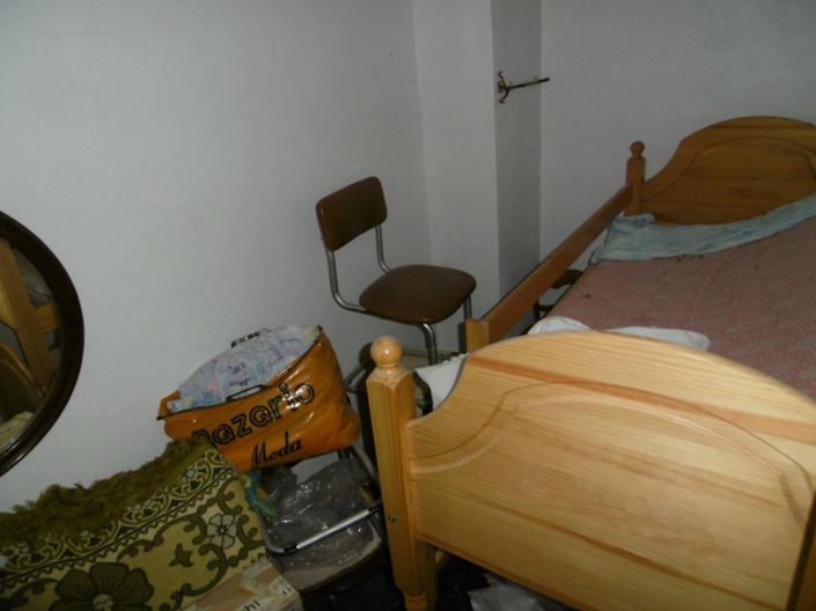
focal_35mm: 24
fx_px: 565
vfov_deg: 56.8
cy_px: 306
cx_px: 408
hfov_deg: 71.6
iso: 200
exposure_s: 1/60
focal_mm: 4.3
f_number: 3.1
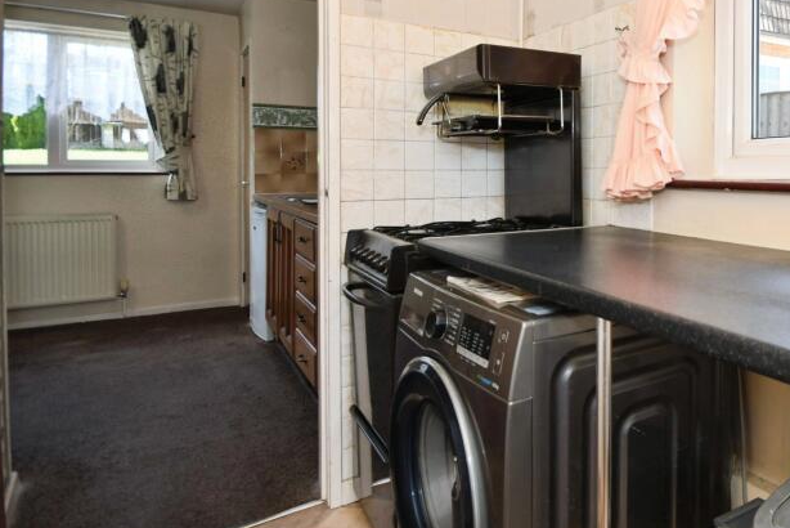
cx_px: 656
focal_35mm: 25
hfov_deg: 63.8
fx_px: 549
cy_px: 196
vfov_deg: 50.8
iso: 400
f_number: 8
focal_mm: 10
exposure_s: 1/60
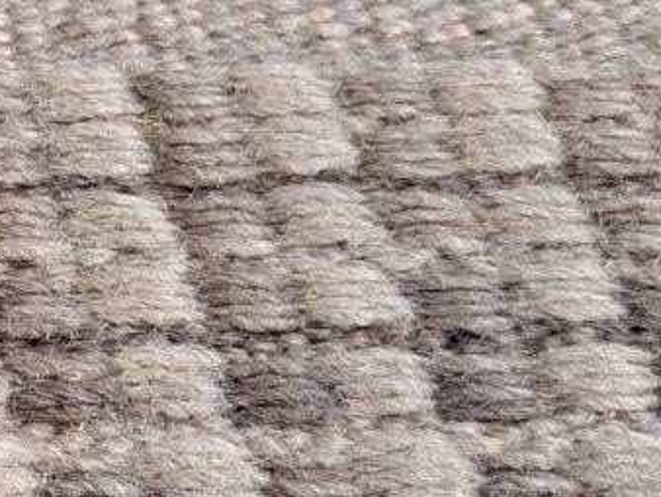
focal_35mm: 142
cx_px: -919
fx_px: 2713
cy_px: 560
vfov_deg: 10.3
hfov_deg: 11.5
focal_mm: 5.23
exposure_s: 1/50
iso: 250
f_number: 1.8
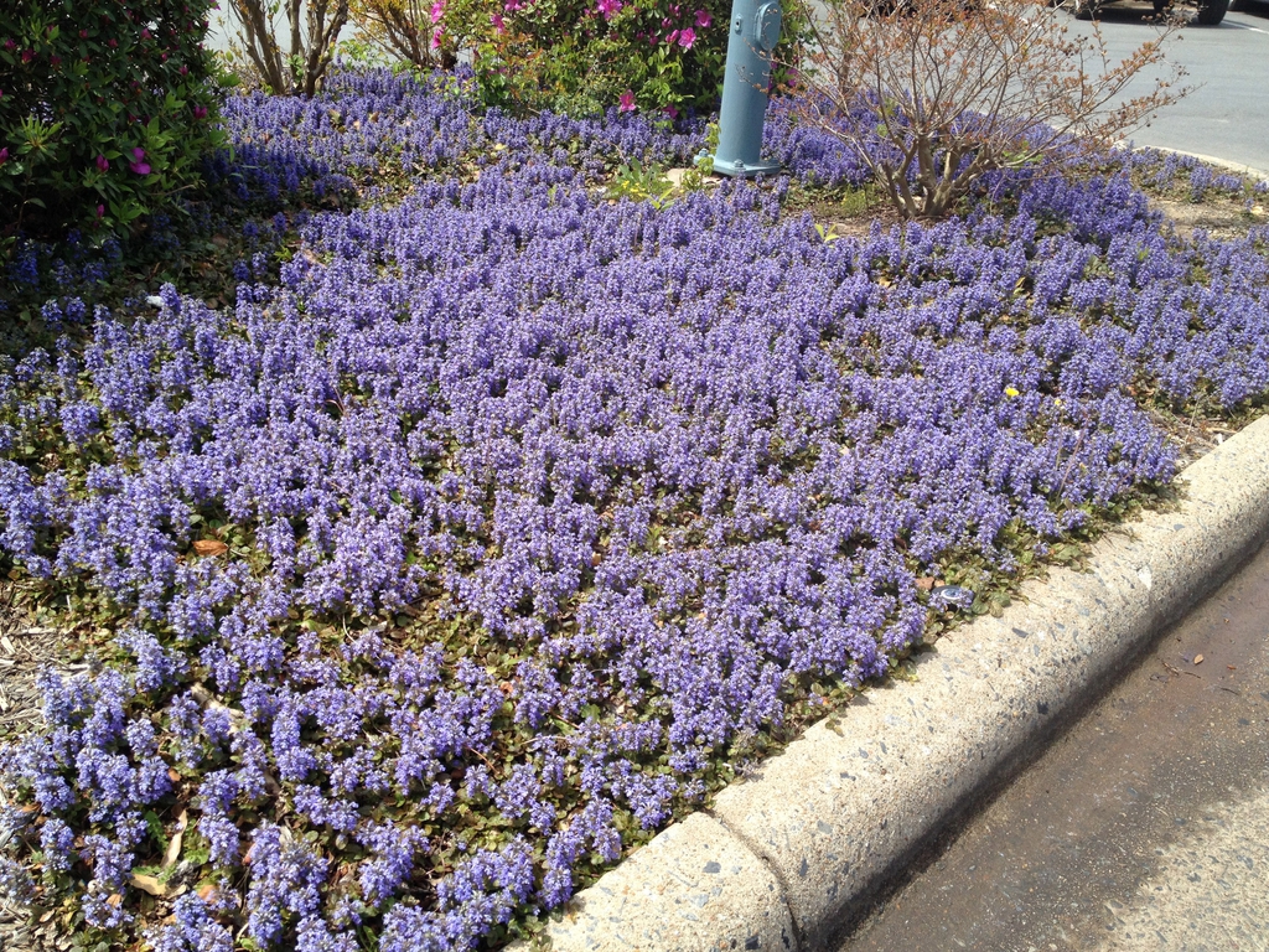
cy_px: 476
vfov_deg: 40.7
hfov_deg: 52.6
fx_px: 1283
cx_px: 634
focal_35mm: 35
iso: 50
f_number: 2.4
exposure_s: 1/1004
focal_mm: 4.28
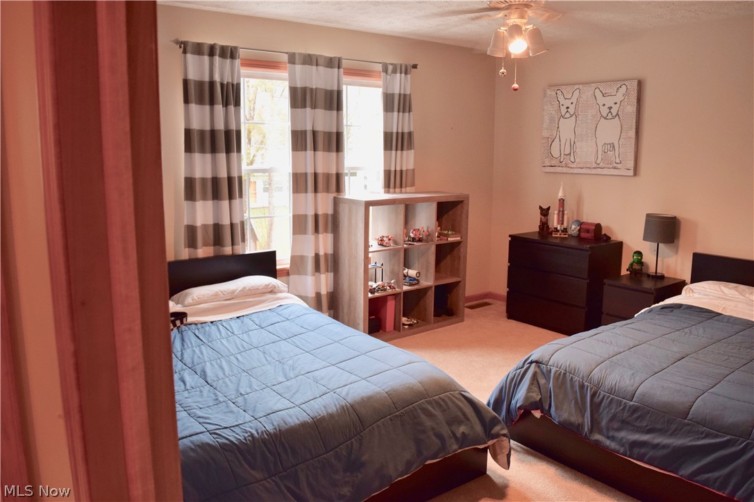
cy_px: 251
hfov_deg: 67.4
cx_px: 377
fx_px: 565
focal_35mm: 27
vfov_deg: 47.9
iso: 560
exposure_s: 1/15
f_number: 6.3
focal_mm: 18
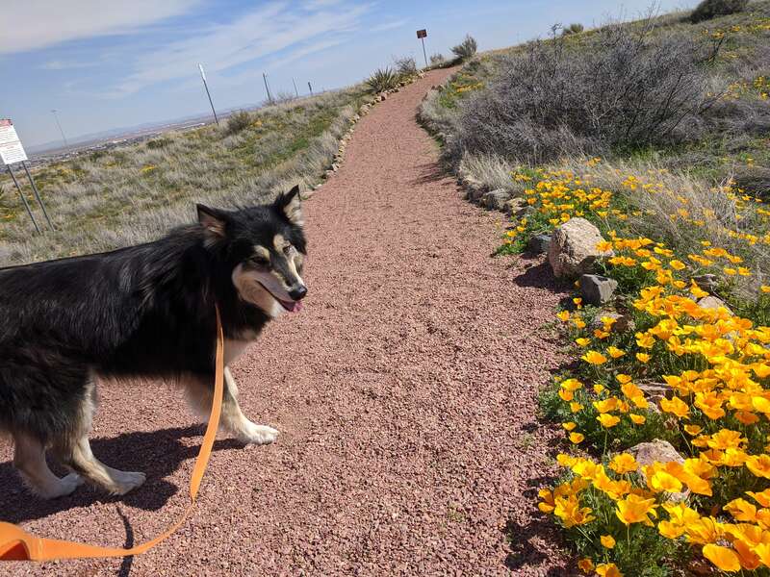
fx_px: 578
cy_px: 288
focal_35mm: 26
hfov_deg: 67.3
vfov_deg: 53.1
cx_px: 385
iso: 44
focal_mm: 4.67
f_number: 2
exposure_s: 1/2217
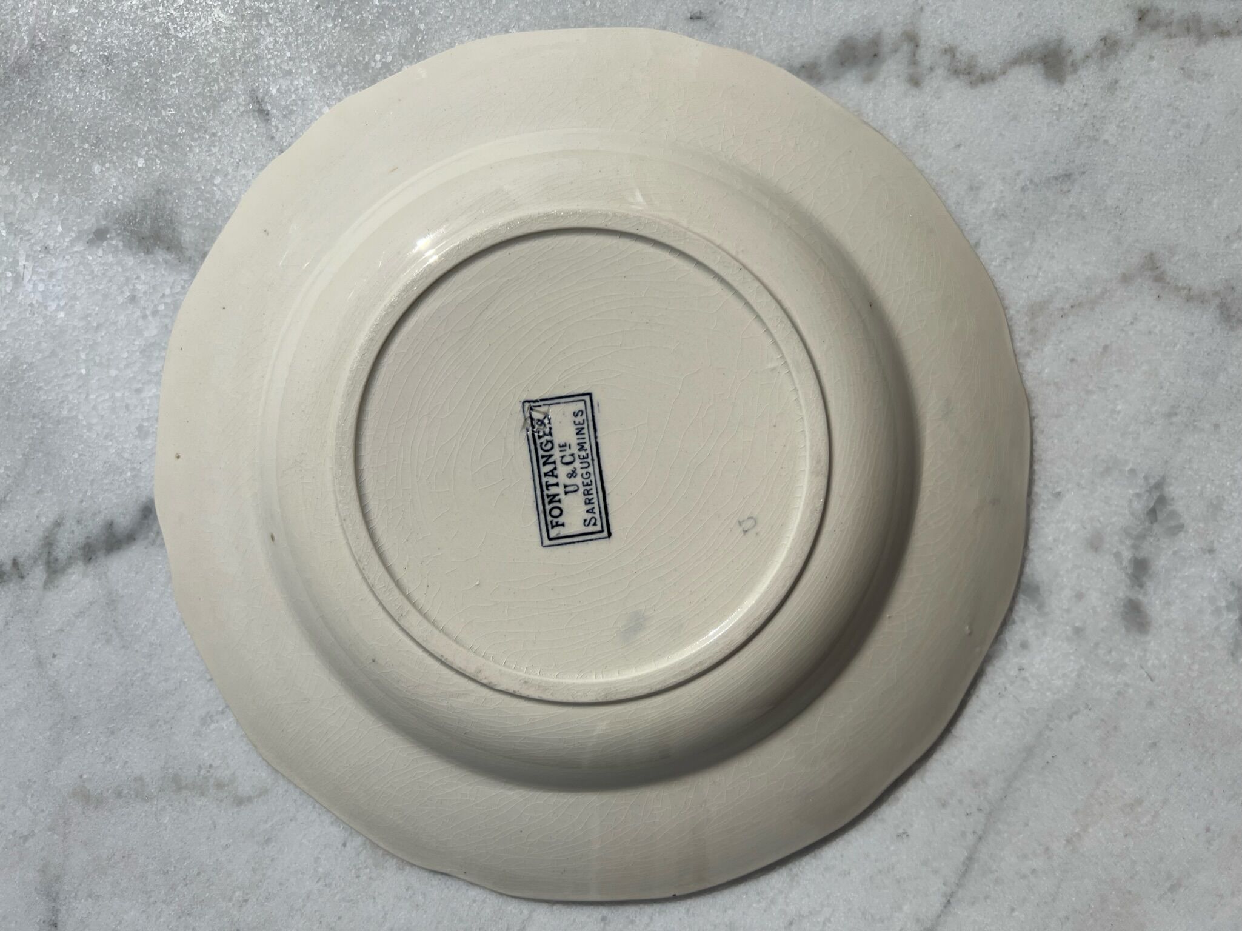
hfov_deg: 67.3
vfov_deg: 53.0
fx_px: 933
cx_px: 621
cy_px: 466
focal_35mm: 26
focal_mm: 5.7
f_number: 1.5
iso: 32
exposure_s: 1/19231
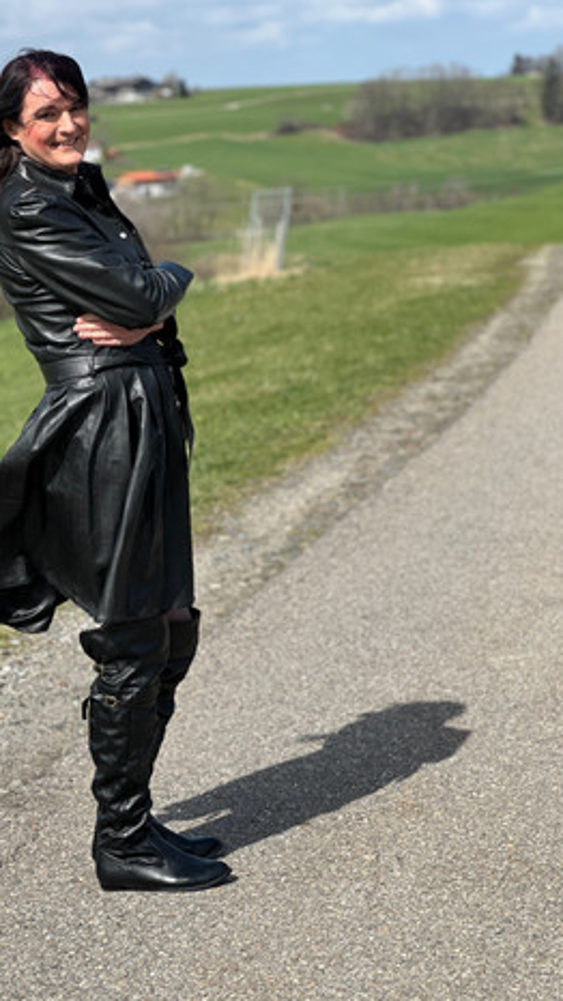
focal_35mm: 90
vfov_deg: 23.7
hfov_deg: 13.4
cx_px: 173
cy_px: 483
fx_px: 2389
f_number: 2.8
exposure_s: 1/605
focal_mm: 9
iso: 32
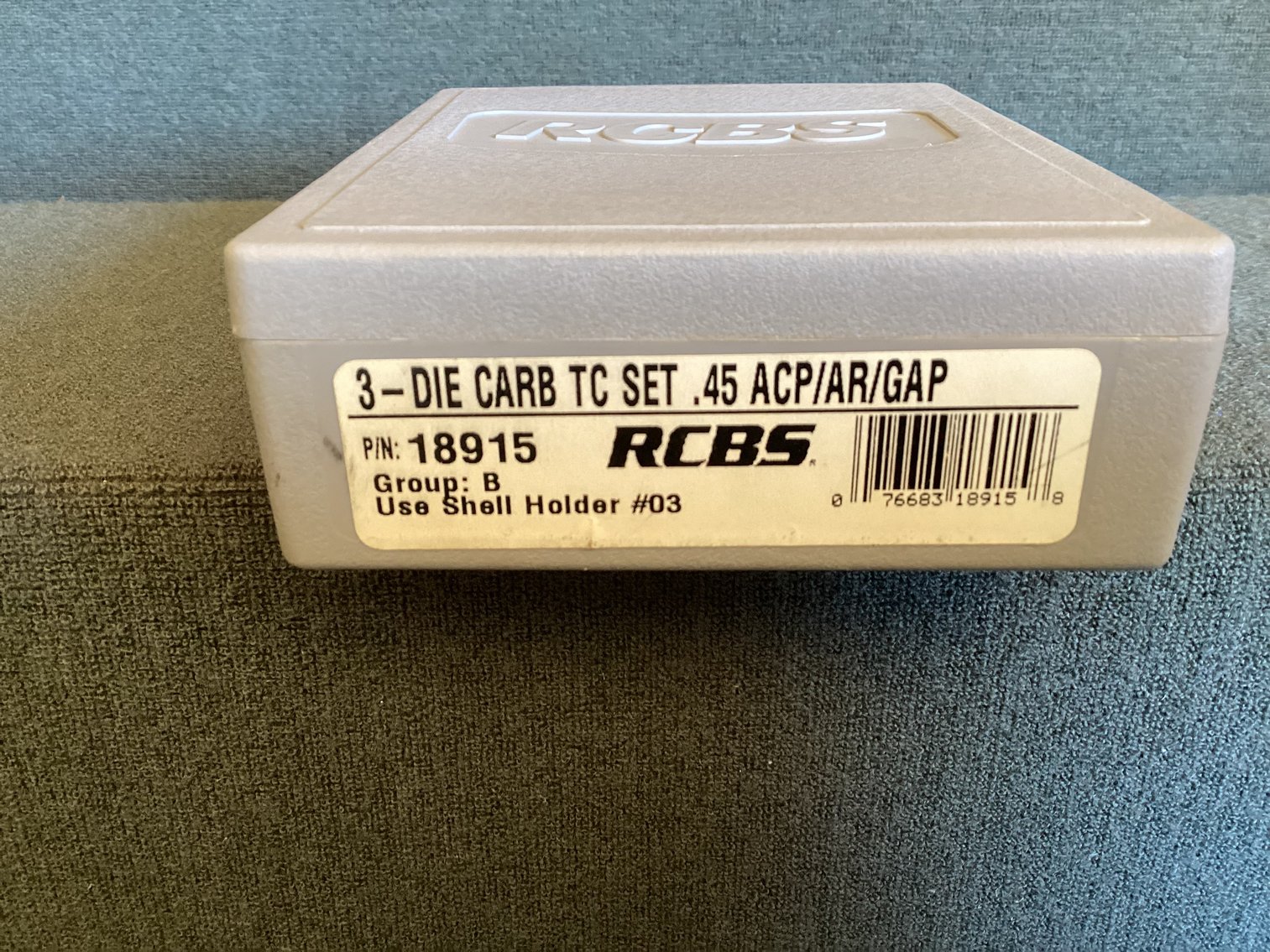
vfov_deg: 45.4
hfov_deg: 58.3
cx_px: 635
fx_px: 1137
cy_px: 476
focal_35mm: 31
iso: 250
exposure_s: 1/50
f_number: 2.4
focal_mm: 3.3
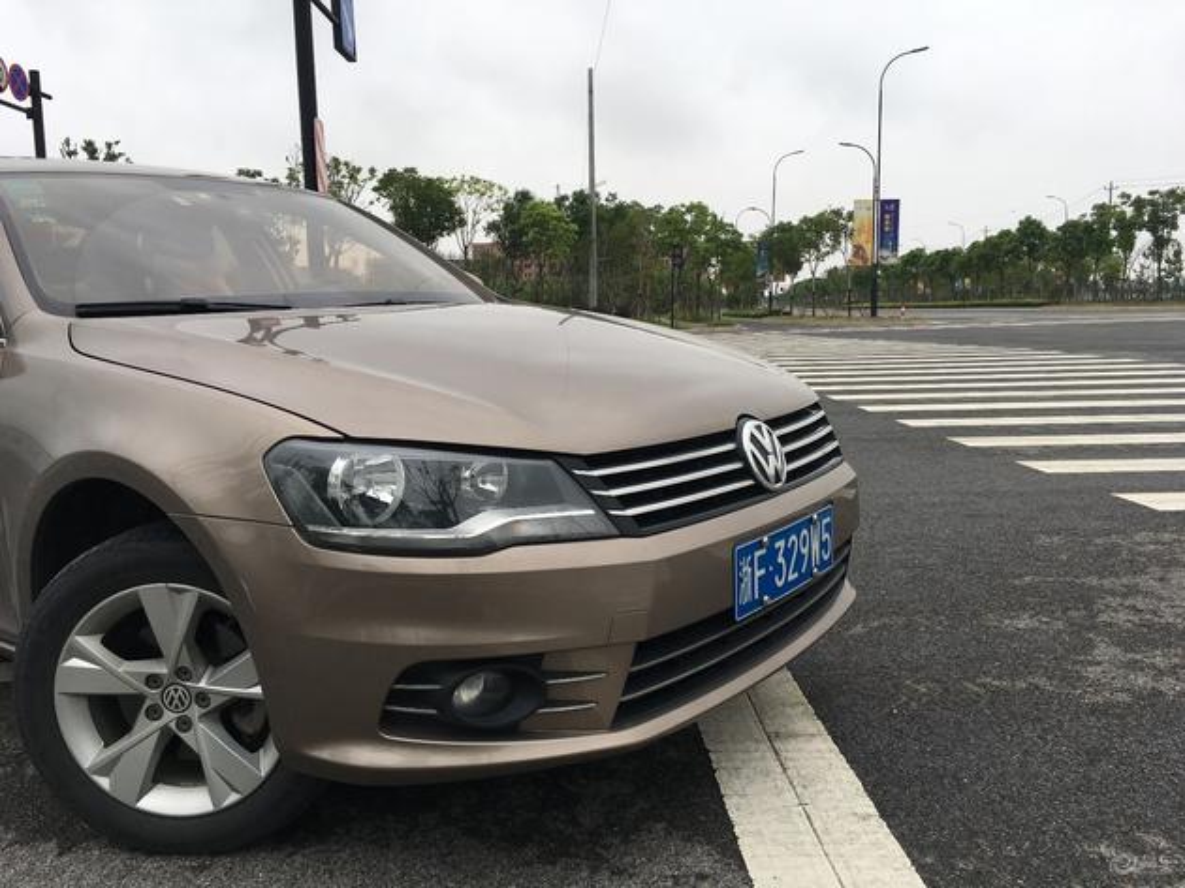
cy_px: 444
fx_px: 992
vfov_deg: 48.2
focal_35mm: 29
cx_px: 592
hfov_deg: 61.7
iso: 25
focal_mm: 4.15
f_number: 2.2
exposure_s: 1/348
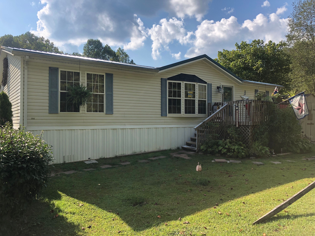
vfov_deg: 49.7
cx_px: 158
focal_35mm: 28
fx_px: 255
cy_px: 118
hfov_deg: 63.4
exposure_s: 1/1499
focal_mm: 4
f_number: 1.8
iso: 20
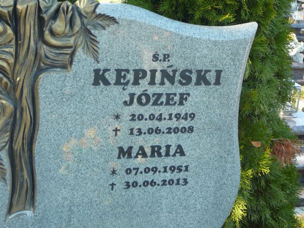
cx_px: 152
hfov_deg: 25.3
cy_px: 114
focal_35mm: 77
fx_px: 676
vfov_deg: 19.1
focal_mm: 11.5
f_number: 3.7
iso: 80
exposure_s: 1/60
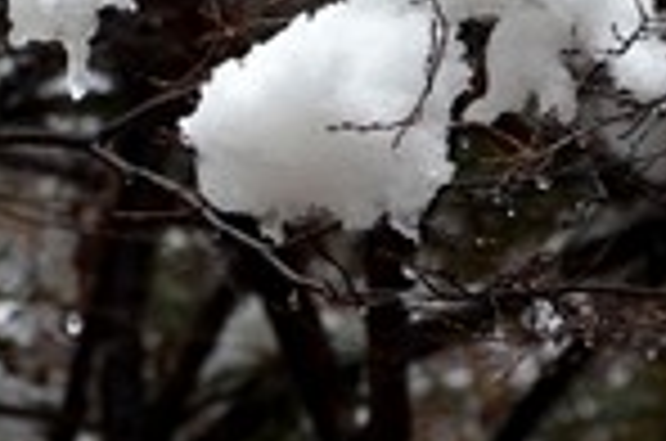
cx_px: -504
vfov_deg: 2.1
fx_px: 11778
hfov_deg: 3.2
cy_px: -272
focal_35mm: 638
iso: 400
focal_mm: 105
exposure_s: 1/350
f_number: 9.5
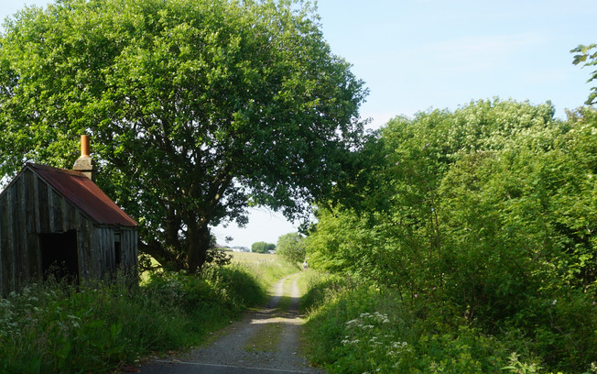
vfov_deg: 27.9
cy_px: 309
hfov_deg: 42.6
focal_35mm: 45
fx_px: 732
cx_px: 132
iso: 100
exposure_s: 1/80
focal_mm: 16
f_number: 8
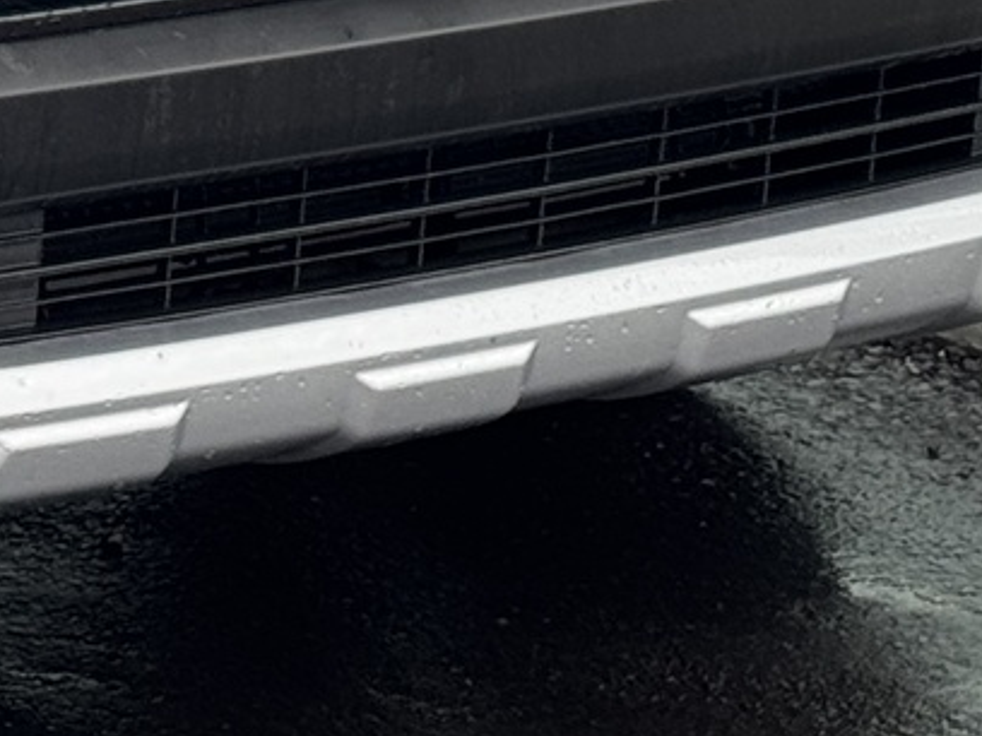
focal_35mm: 241
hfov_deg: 7.9
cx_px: -864
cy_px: -676
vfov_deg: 6.0
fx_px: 6837
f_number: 1.78
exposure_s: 1/247
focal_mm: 6.76
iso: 64
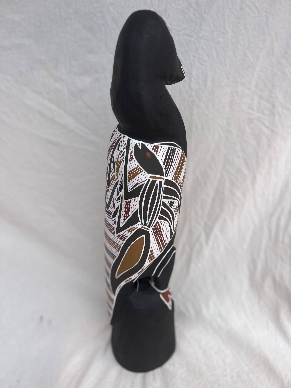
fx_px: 291
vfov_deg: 67.3
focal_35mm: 26
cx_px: 146
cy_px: 194
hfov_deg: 53.1
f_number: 1.5
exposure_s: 1/1808
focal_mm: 5.7
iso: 50
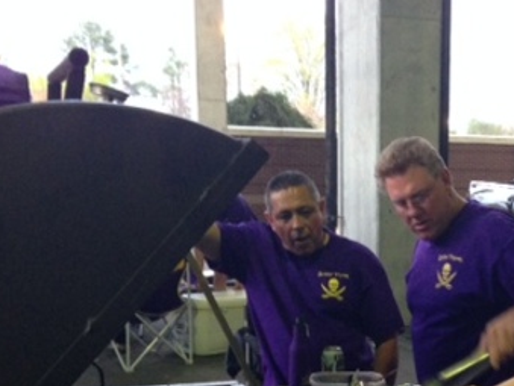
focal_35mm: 70
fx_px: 1041
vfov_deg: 20.5
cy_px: 366
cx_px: 446
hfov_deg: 26.9
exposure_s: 1/20
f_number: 2.4
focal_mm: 4.12
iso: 250
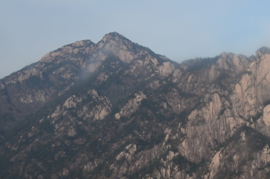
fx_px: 699
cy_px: 78
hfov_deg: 19.5
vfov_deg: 14.5
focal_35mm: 93
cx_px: 383
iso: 200
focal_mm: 21
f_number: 11
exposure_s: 1/125
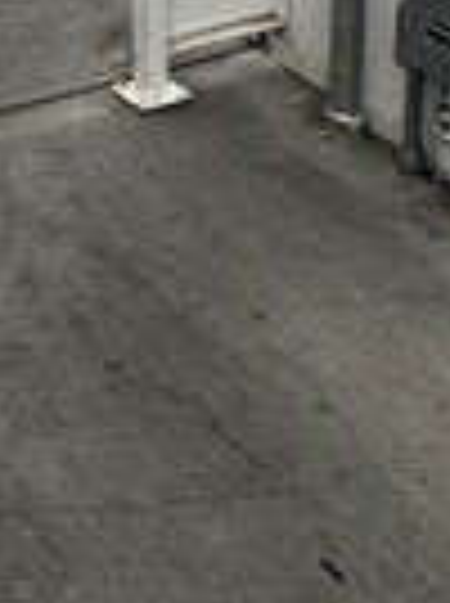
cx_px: 68
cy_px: -400
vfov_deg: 16.2
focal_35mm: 107
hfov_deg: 13.7
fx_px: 1861
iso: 40
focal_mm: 2.22
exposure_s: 1/238
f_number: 2.2
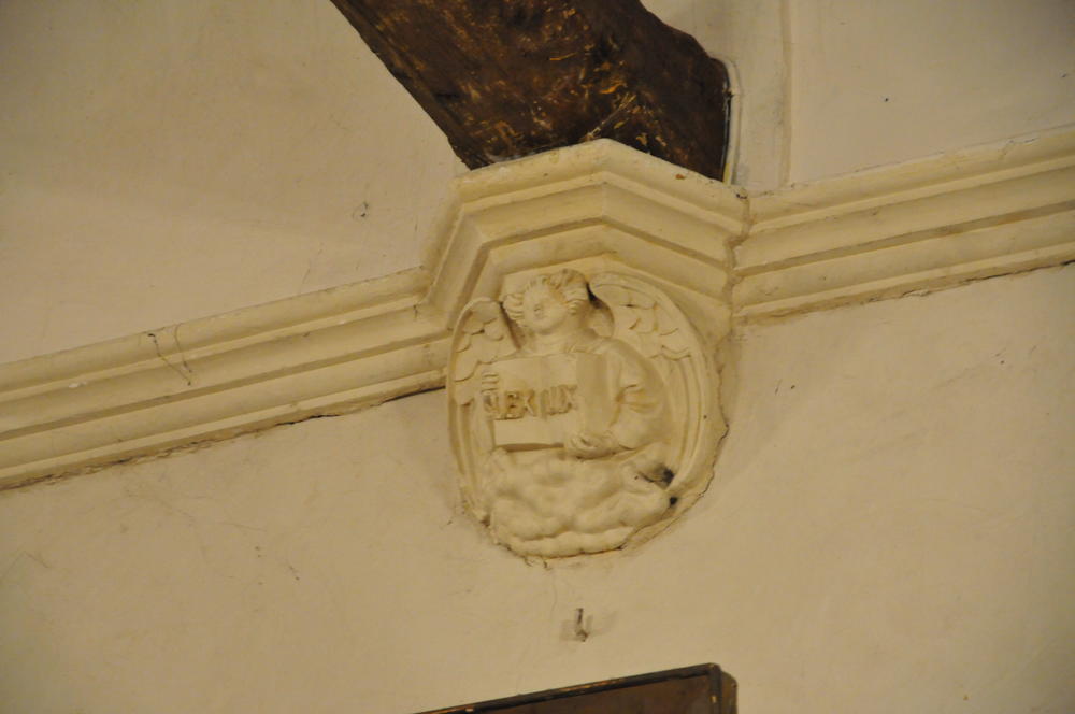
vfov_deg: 8.7
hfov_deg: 13.1
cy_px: 357
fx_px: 4697
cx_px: 538
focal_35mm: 158
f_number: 5.6
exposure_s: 1/20
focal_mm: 105
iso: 3200
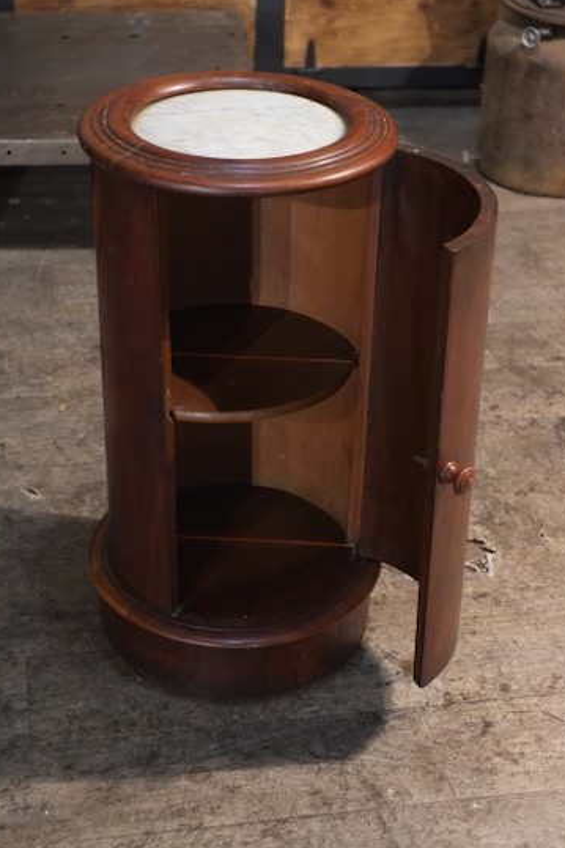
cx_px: 297
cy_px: 392
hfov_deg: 23.0
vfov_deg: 33.9
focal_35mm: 59
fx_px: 1390
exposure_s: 1/125
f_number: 3.6
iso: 3200
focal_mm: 35
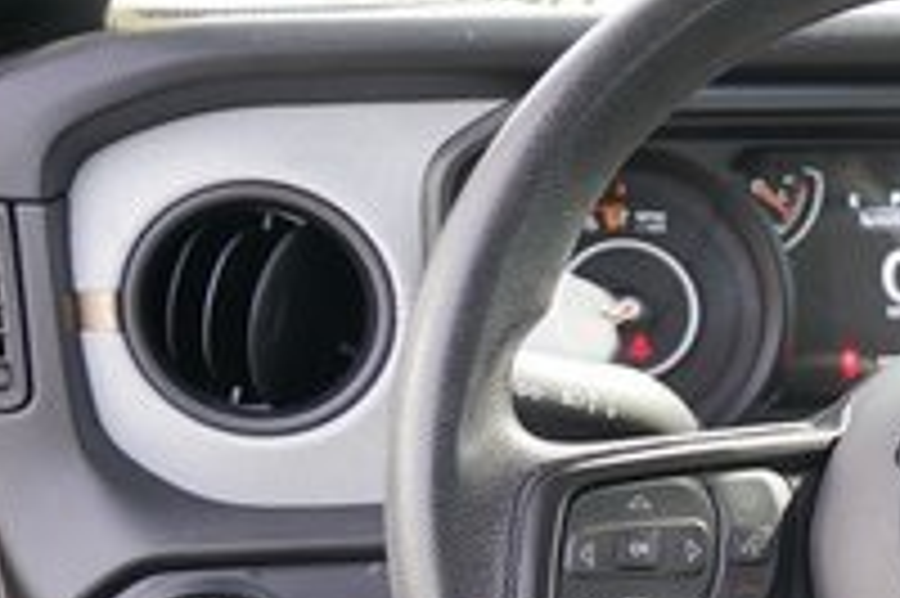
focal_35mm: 109
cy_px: 618
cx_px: 1354
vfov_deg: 12.4
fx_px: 2723
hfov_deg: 17.0
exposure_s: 1/60
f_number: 4
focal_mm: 34
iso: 160
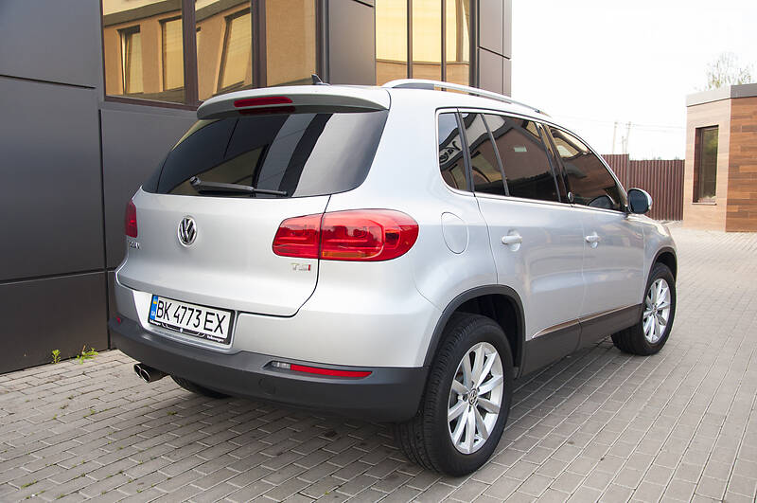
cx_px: 378
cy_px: 252
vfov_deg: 39.9
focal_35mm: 33
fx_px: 693
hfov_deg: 57.3
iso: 100
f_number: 5.6
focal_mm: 22
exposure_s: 1/320
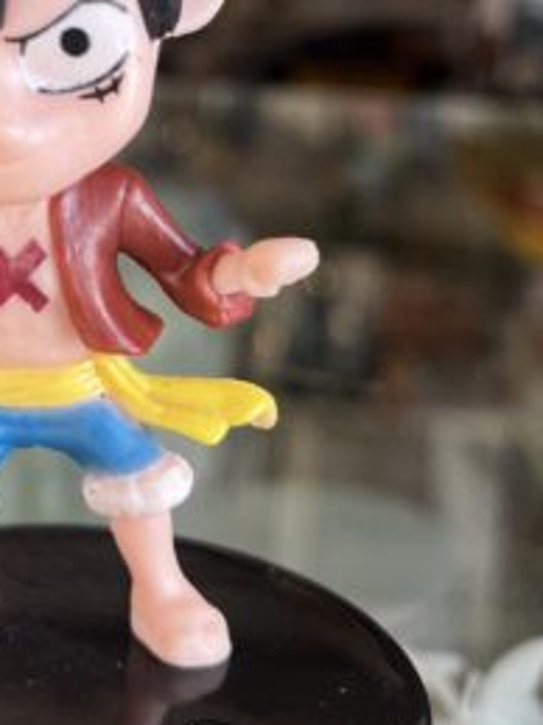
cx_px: 146
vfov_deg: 28.5
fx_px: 1402
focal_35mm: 67
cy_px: 172
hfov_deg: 21.7
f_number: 1.6
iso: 64
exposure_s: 1/100
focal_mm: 5.1
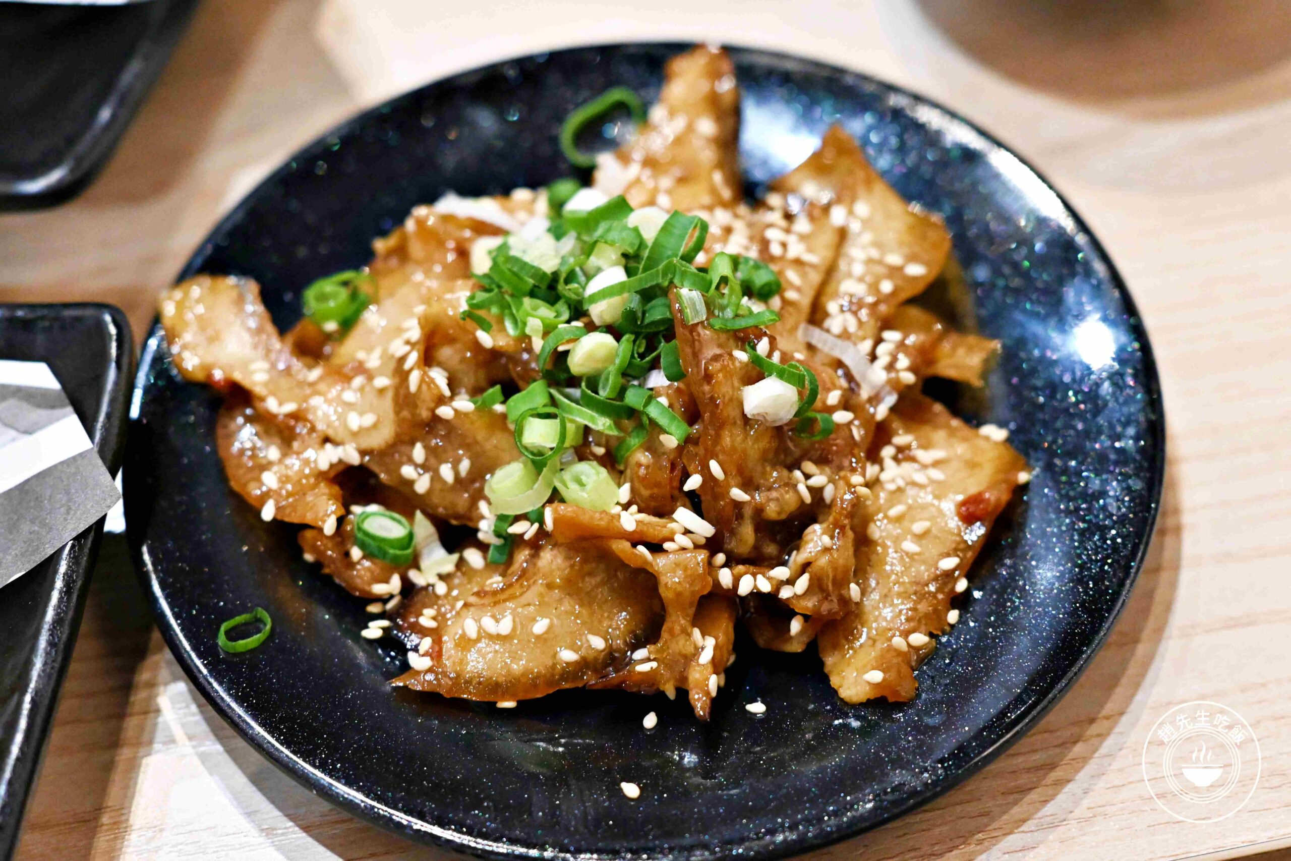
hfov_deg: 27.0
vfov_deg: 18.2
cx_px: 646
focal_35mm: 75
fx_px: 2690
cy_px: 430
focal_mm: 50
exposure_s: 1/160
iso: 4000
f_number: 3.2
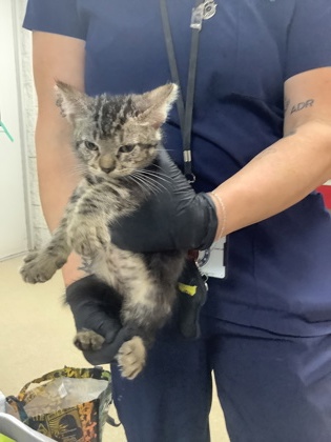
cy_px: 221
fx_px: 395
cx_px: 166
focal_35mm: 31
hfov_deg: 45.4
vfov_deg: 58.4
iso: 400
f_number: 2.4
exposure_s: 1/60
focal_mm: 3.3
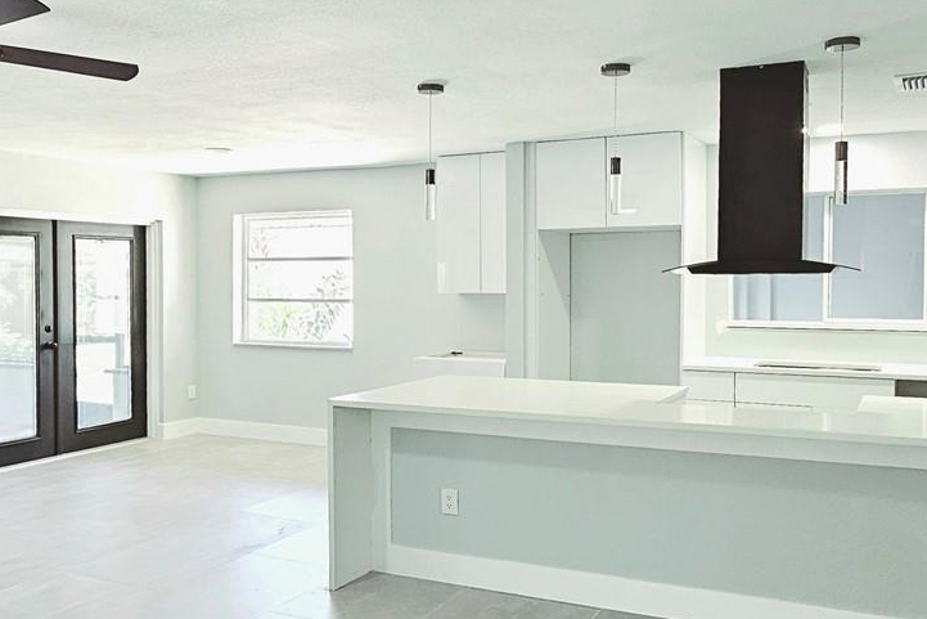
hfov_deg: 61.9
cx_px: 477
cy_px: 427
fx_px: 773
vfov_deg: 42.8
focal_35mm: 30
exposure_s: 1/60.2
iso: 125
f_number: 2.2
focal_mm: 2.2
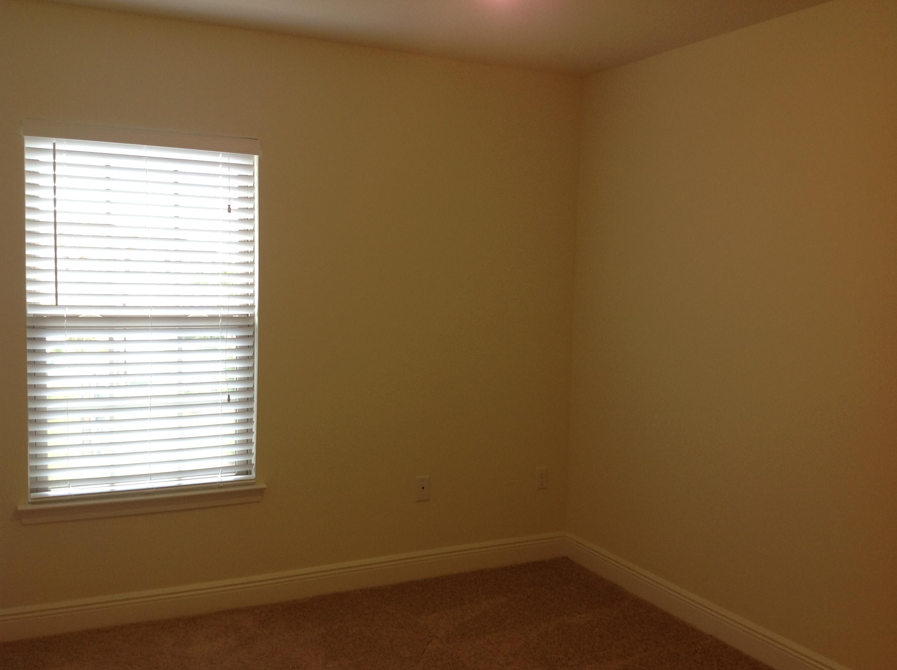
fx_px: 906
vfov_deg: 40.6
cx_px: 448
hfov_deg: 52.7
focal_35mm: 35
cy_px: 335
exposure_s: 1/40
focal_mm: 4.28
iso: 50
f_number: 2.4
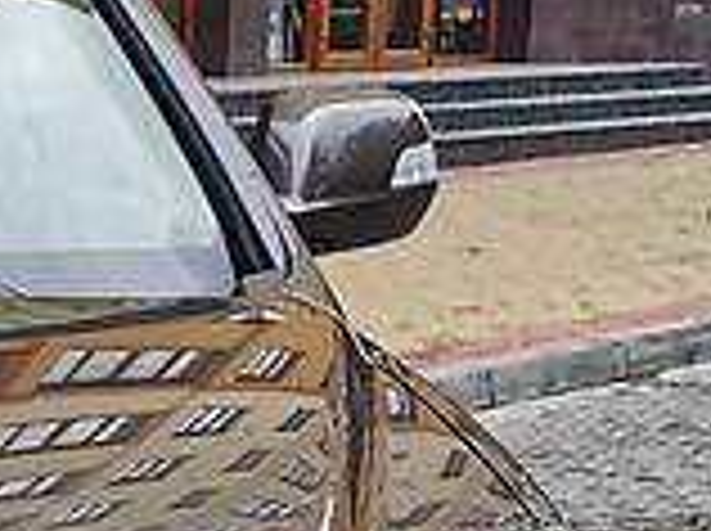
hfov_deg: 13.2
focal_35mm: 137
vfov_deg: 10.4
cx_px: -508
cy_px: 792
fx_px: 2810
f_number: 1.6
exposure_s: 1/1473
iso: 50
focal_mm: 5.6
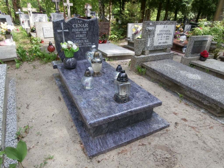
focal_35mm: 24
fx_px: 155
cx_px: 112
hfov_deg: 71.6
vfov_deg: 56.8
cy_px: 84
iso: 100
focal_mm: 4.2
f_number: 3
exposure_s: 1/160
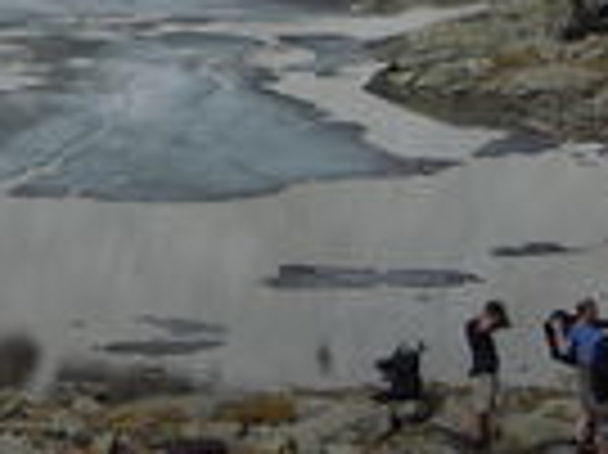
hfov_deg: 10.7
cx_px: -495
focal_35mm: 173
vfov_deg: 8.5
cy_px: -45
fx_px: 3036
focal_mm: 7
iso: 125
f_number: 7.8
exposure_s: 1/1250
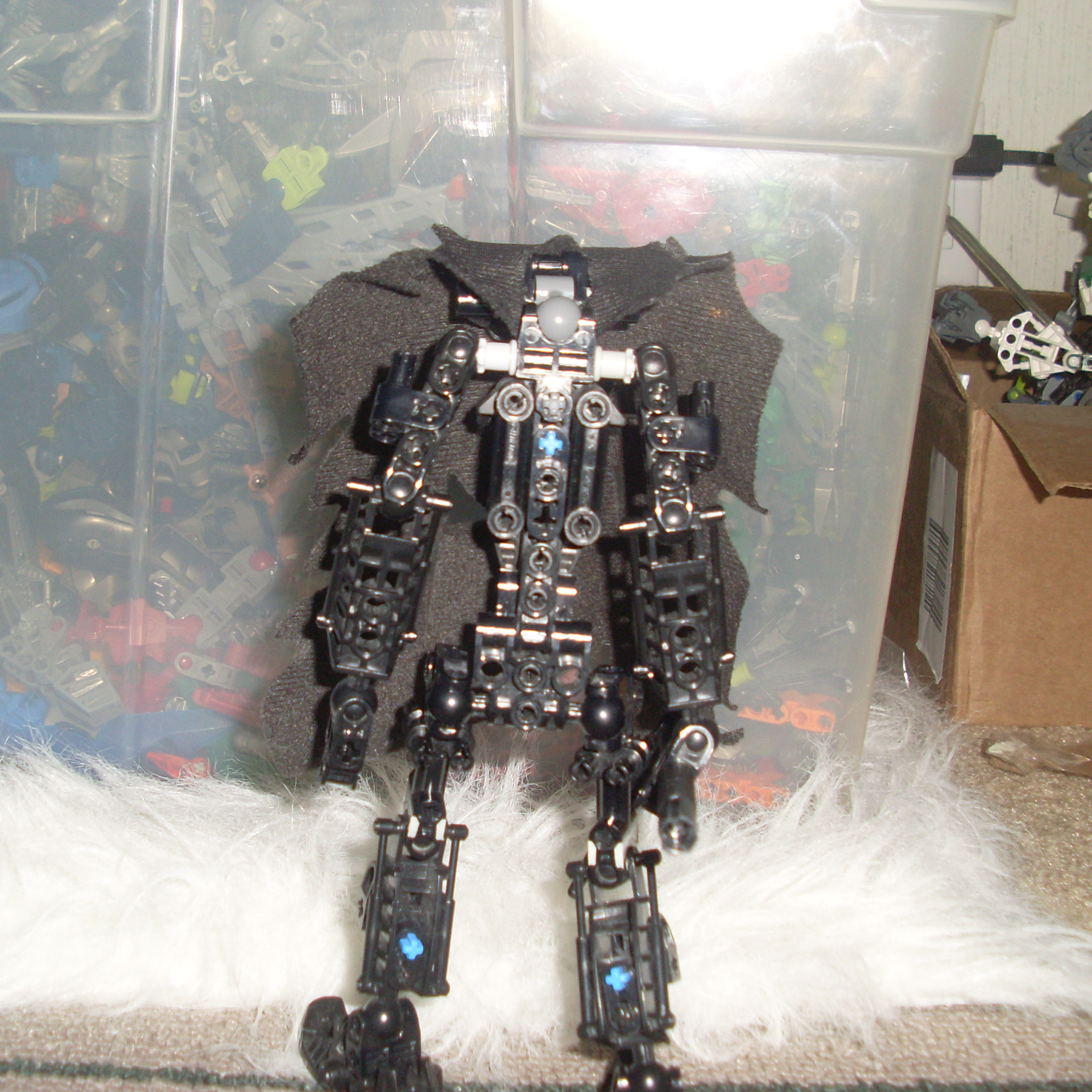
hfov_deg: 37.5
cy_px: 545
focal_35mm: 45
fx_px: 1606
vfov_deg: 37.6
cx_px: 514
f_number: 7.7
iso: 100
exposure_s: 1/45
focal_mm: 6.3
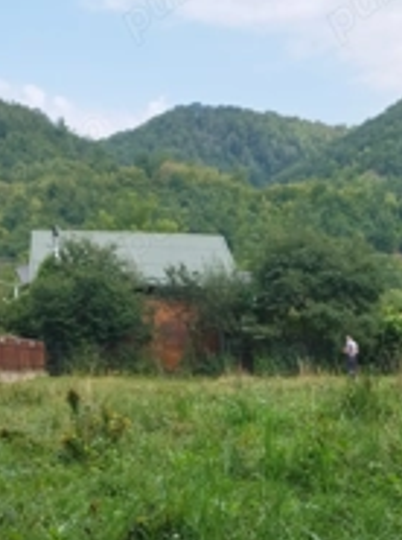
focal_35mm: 52
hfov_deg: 27.4
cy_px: 458
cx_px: 318
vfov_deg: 35.3
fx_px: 808
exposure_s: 1/393
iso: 50
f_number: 1.89
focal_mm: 5.89
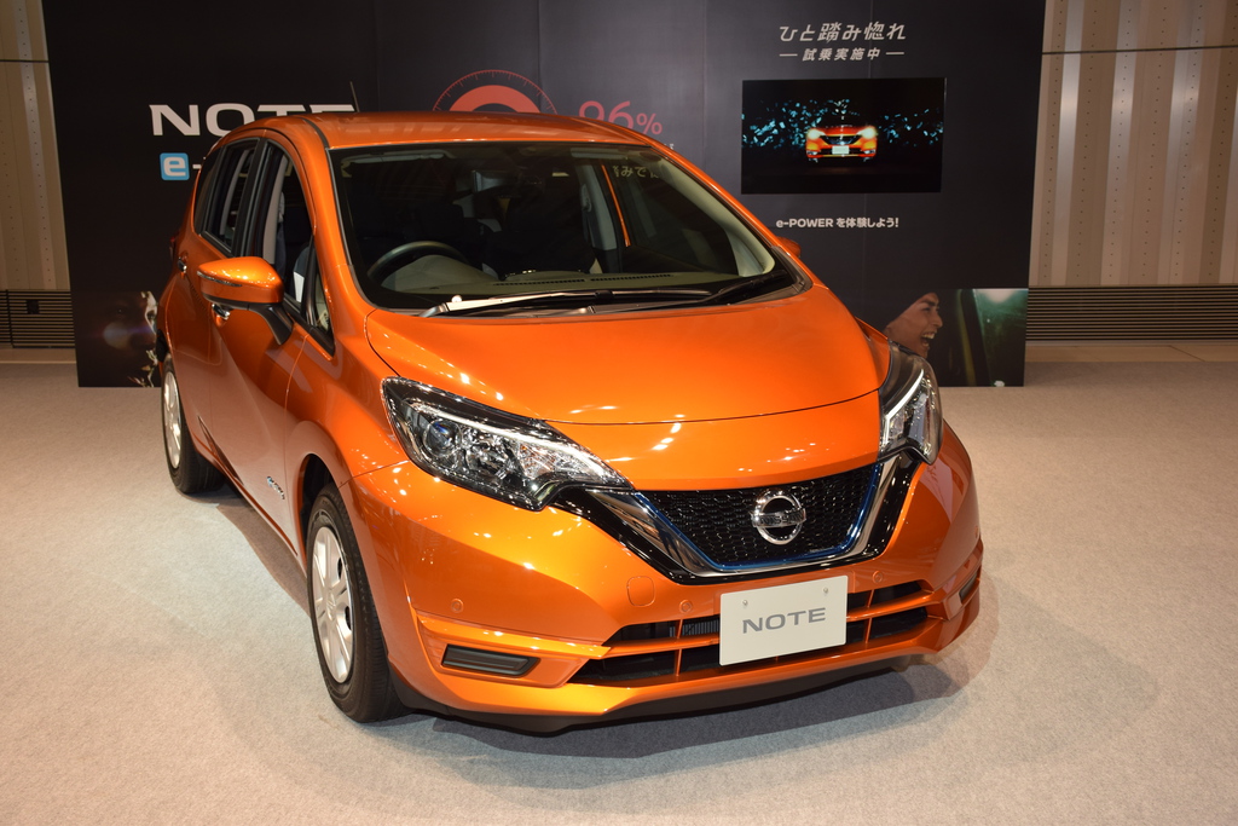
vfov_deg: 33.0
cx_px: 619
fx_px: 1393
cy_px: 413
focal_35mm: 40
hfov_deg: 47.9
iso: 400
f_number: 5.6
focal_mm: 27
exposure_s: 1/125
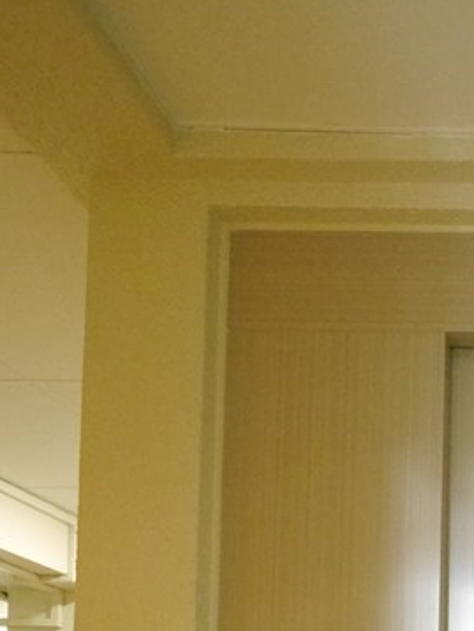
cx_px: 617
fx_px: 729
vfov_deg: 36.7
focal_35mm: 40
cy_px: 746
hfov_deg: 29.1
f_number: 4
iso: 3200
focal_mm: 7
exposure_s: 1/15
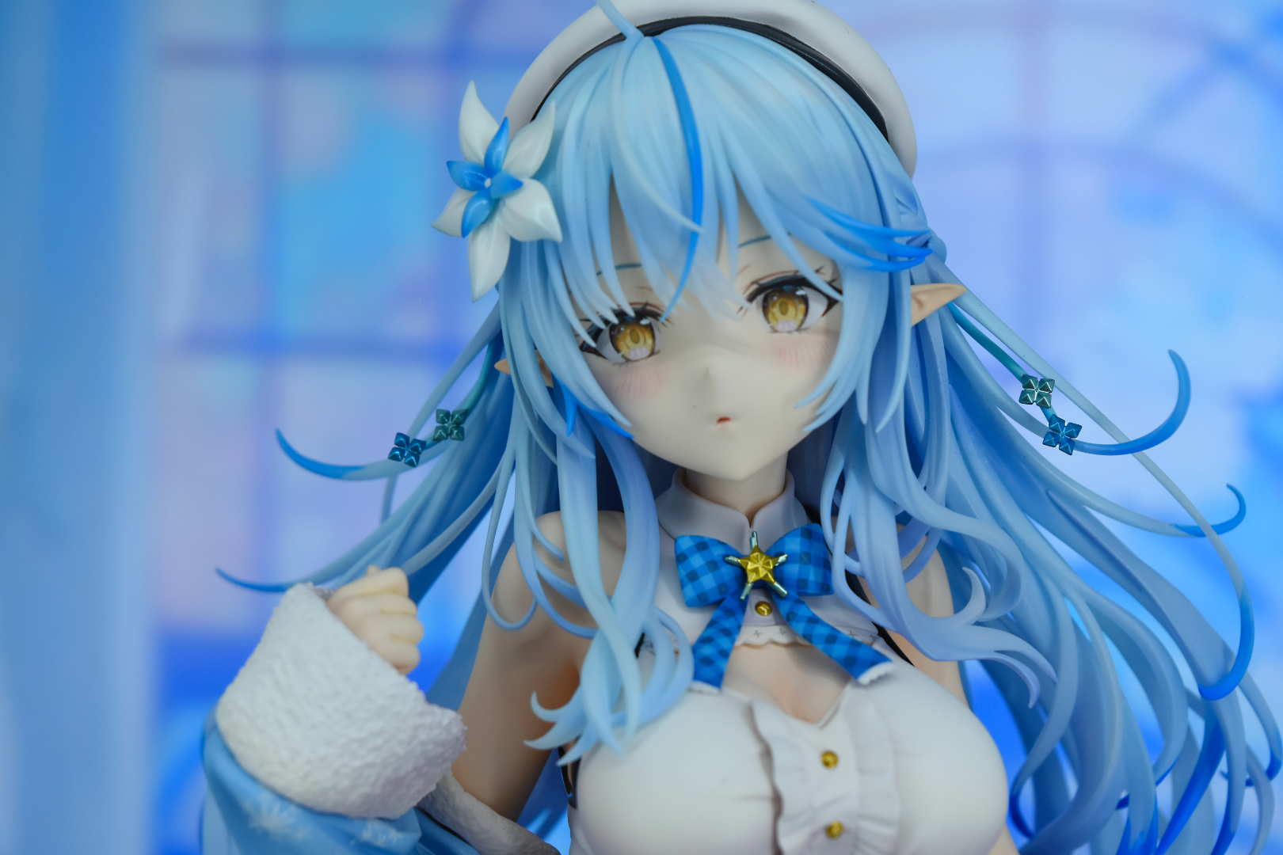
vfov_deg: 16.6
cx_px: 642
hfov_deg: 24.6
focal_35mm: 82
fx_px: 2940
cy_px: 428
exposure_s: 1/250
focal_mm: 55
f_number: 8
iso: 640
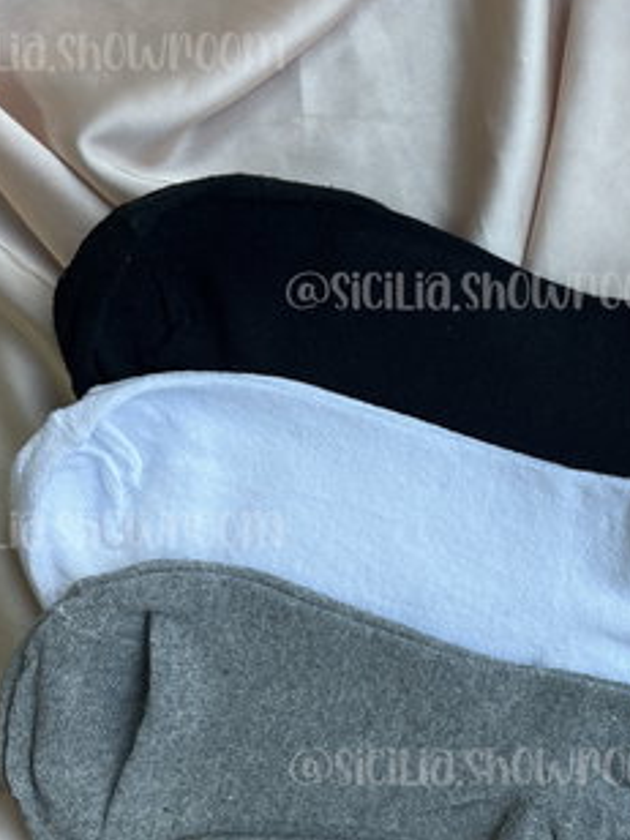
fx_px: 1092
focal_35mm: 45
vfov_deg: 41.8
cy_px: 522
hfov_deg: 31.9
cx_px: 425
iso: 50
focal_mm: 5.1
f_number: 1.6
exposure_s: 1/122
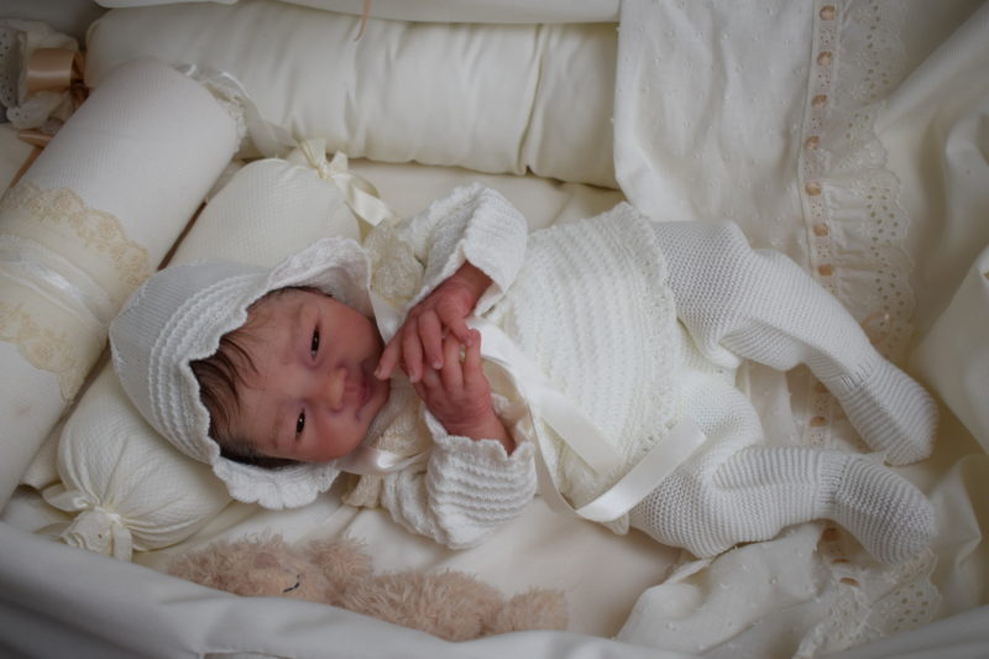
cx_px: 494
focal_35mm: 48
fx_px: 1318
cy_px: 330
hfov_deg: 41.1
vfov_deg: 28.1
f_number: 5.6
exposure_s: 1/125
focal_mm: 32
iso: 400
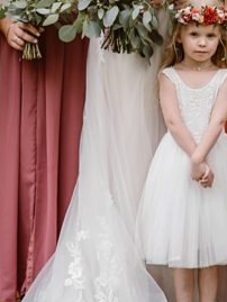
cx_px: 231
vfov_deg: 6.3
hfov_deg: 4.8
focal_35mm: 311
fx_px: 2717
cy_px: -144
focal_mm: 85
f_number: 2
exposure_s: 1/640
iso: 200
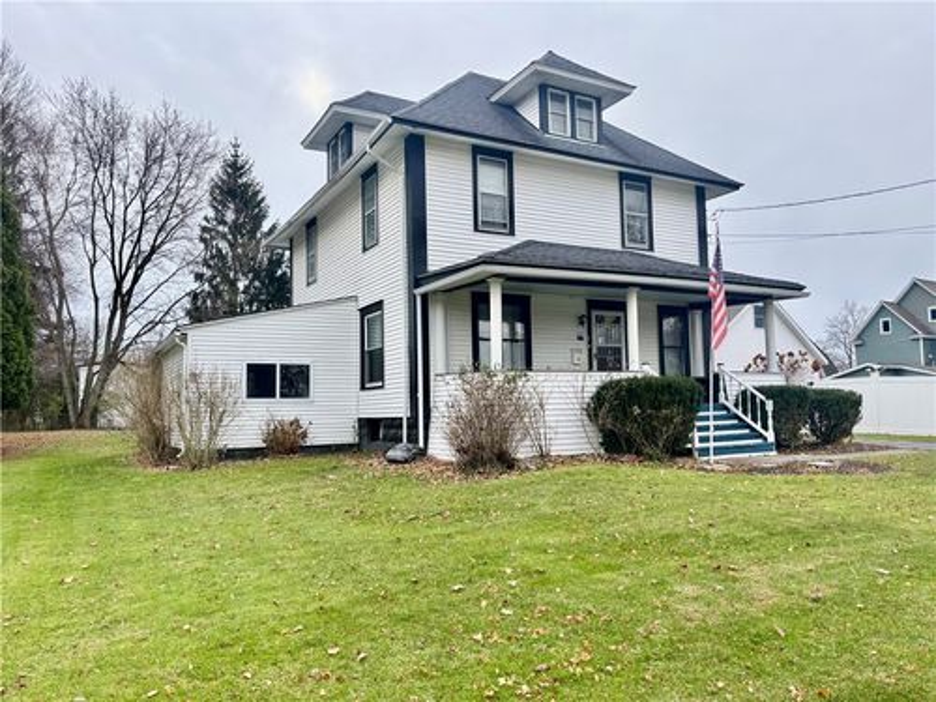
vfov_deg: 53.1
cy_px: 351
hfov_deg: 67.3
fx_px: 703
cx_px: 468
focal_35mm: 26
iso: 50
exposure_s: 1/1092
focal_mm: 5.96
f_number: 1.6
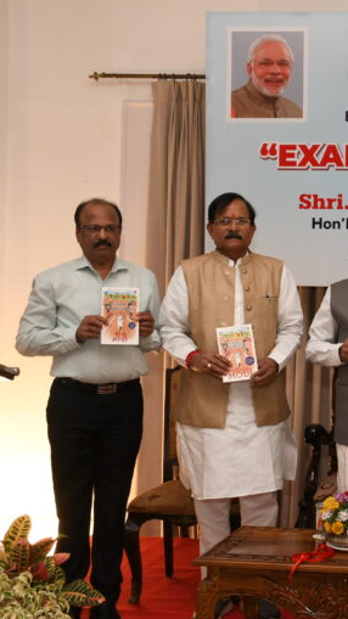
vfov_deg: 36.6
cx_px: 451
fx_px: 936
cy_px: 311
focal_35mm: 57
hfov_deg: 19.4
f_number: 6.3
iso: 500
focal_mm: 24
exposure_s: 1/60
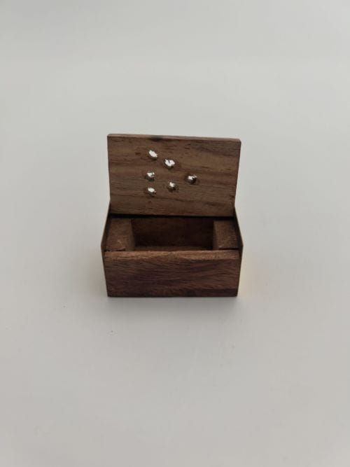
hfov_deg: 53.0
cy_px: 234
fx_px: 351
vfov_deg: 67.3
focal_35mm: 26
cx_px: 175
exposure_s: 1/873
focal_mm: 5.7
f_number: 1.5
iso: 50
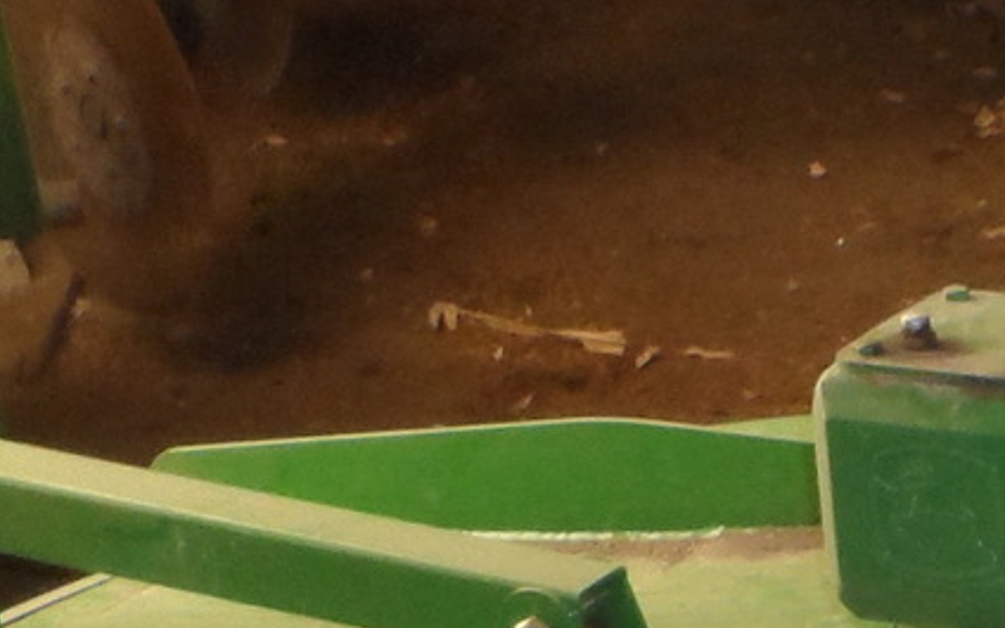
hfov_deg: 16.3
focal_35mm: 123
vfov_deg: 10.0
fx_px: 3369
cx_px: 1202
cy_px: 1199
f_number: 3.2
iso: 240
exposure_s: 1/30
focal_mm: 4
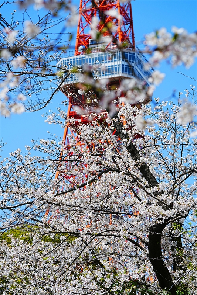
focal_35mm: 104
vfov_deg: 19.6
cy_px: 148
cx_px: 98
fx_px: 854
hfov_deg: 13.2
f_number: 8
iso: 100
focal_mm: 104
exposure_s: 1/400
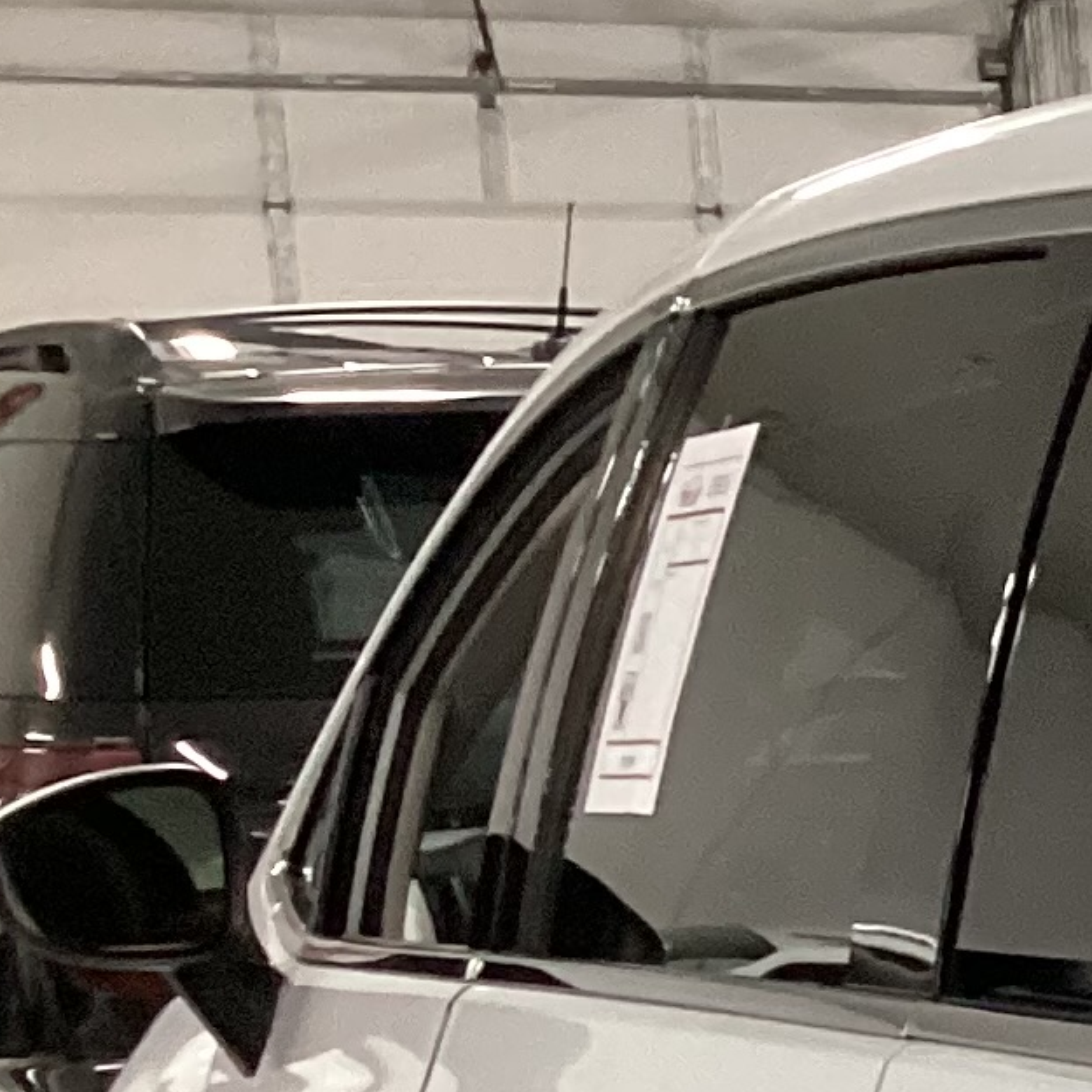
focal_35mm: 143
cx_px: 2462
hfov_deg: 10.7
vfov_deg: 11.7
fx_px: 5104
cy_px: 1614
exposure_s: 1/50
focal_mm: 3.3
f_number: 2.4
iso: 200
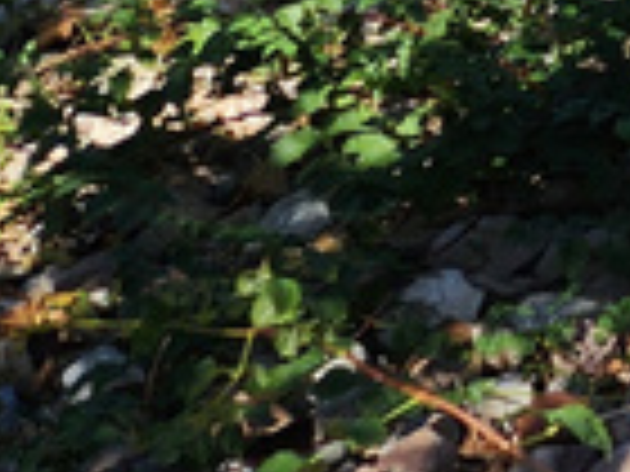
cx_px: 1886
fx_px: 3058
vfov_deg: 8.1
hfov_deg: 9.3
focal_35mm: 168
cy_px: -679
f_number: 1.8
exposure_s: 1/904
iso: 12
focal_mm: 6.4
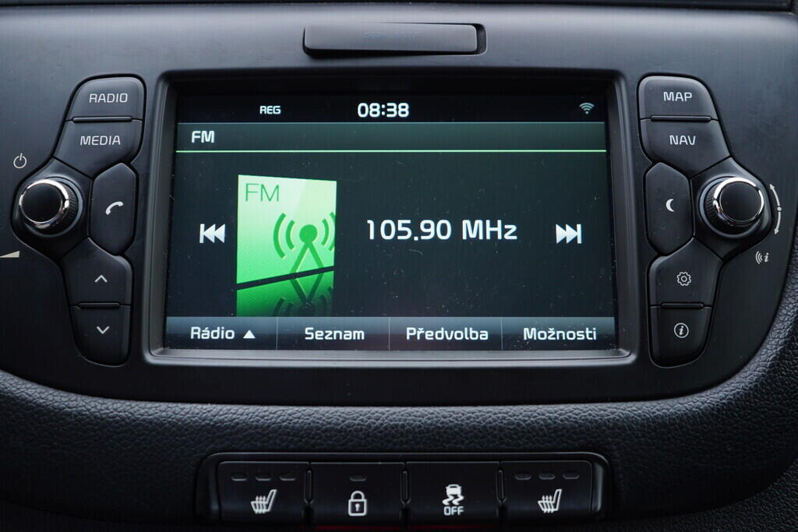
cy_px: 266
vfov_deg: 36.9
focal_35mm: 36
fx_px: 798
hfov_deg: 53.1
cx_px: 399
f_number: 2.8
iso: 200
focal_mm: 24
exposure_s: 1/40
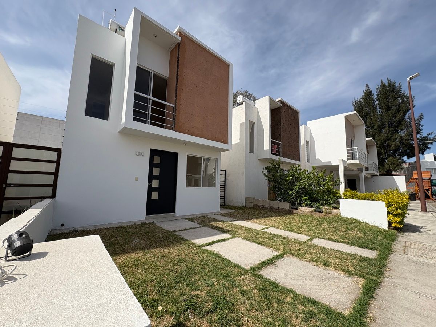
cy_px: 164
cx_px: 218
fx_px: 176
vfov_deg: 85.7
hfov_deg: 102.1
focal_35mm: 14
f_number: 2.2
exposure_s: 1/1927
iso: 50
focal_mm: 2.22
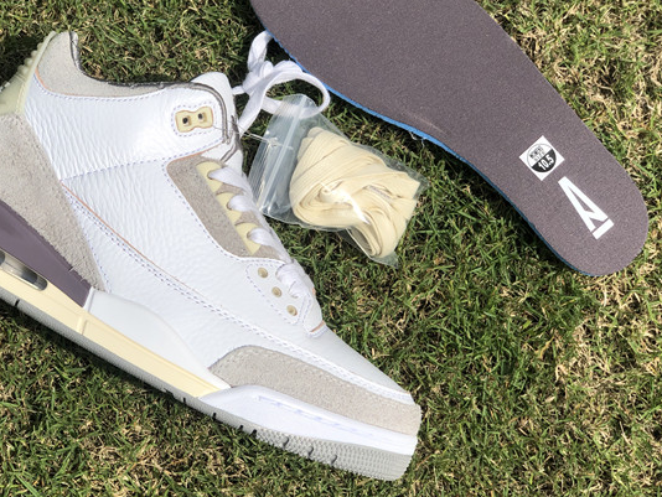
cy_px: 222
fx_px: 1378
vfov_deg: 20.4
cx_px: 275
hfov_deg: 27.0
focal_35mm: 72
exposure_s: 1/1453
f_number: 2.4
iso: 16
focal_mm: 6
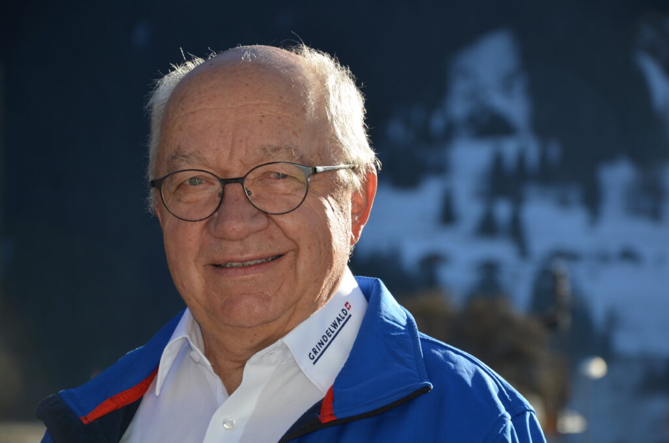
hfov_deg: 13.1
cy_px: 222
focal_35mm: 158
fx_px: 2921
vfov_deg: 8.7
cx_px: 334
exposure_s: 1/200
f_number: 6.3
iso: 100
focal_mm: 105
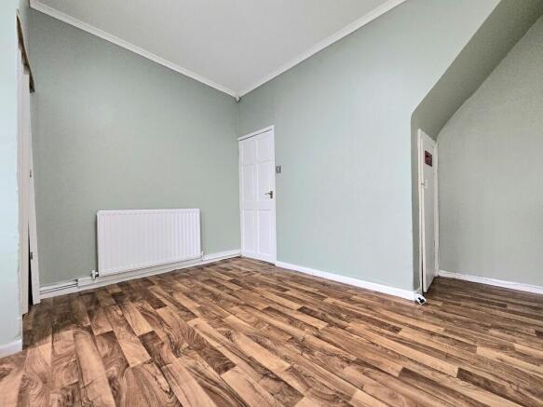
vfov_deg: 89.9
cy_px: 204
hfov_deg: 106.2
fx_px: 204
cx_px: 272
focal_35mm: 13
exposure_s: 1/60.2
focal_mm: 2.2
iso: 500
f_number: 2.2
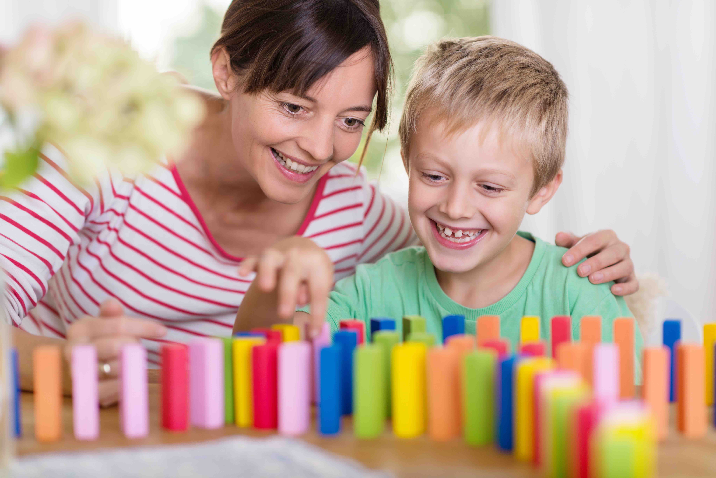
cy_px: 239
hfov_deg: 23.9
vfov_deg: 16.1
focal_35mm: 85
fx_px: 1691
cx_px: 358
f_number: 2
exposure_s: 1/320
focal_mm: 85
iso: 160
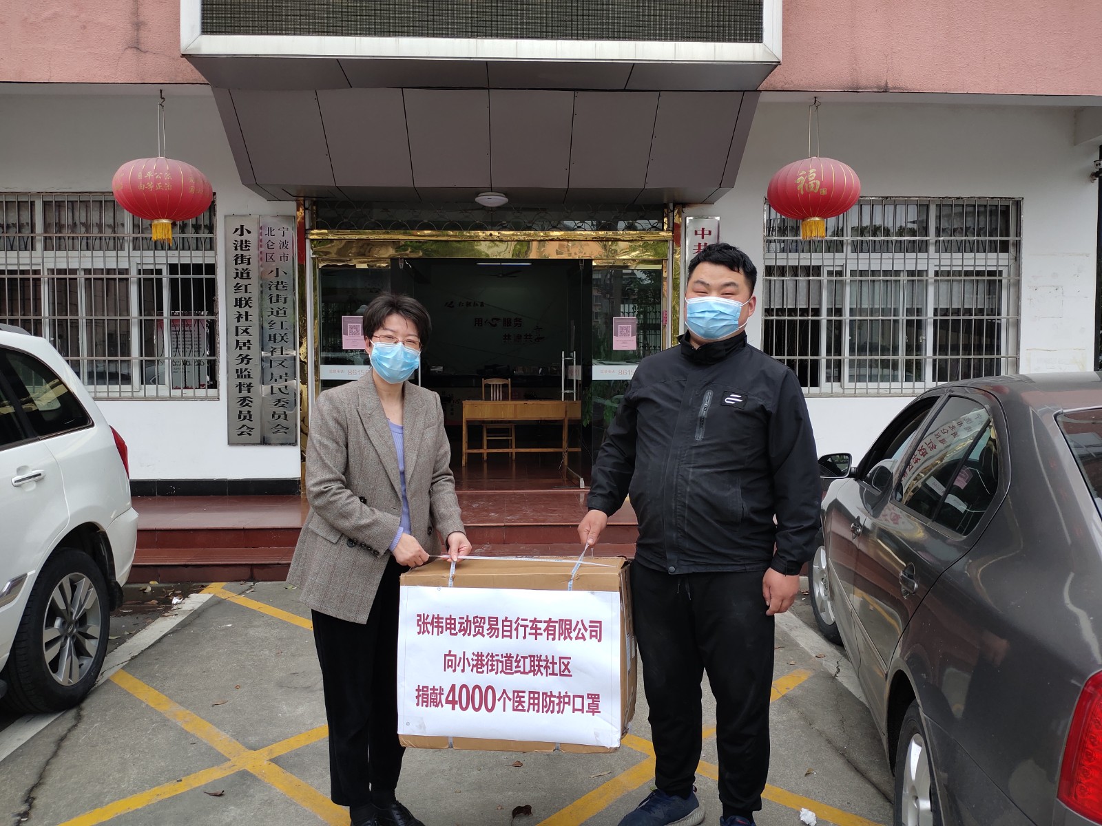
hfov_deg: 65.3
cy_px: 413
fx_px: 860
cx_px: 551
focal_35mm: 27
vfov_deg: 51.4
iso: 50
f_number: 1.78
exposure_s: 1/184
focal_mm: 4.05
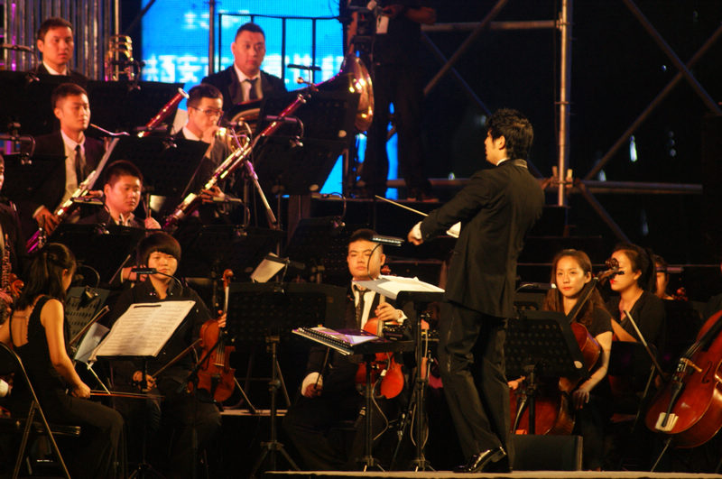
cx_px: 361
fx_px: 9012
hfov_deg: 4.6
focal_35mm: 450
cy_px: 240
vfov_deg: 3.0
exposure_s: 1/80
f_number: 5.6
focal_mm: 300
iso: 400
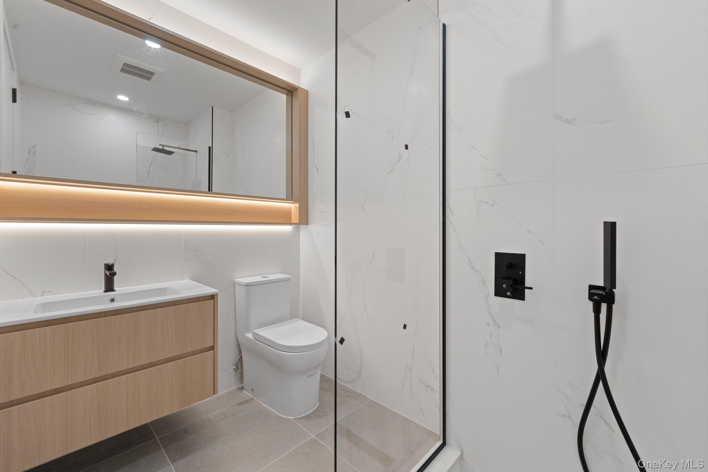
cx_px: 354
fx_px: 275
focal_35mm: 14
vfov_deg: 81.2
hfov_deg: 104.3
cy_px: 236
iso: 400
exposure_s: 1/15
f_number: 10
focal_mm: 14
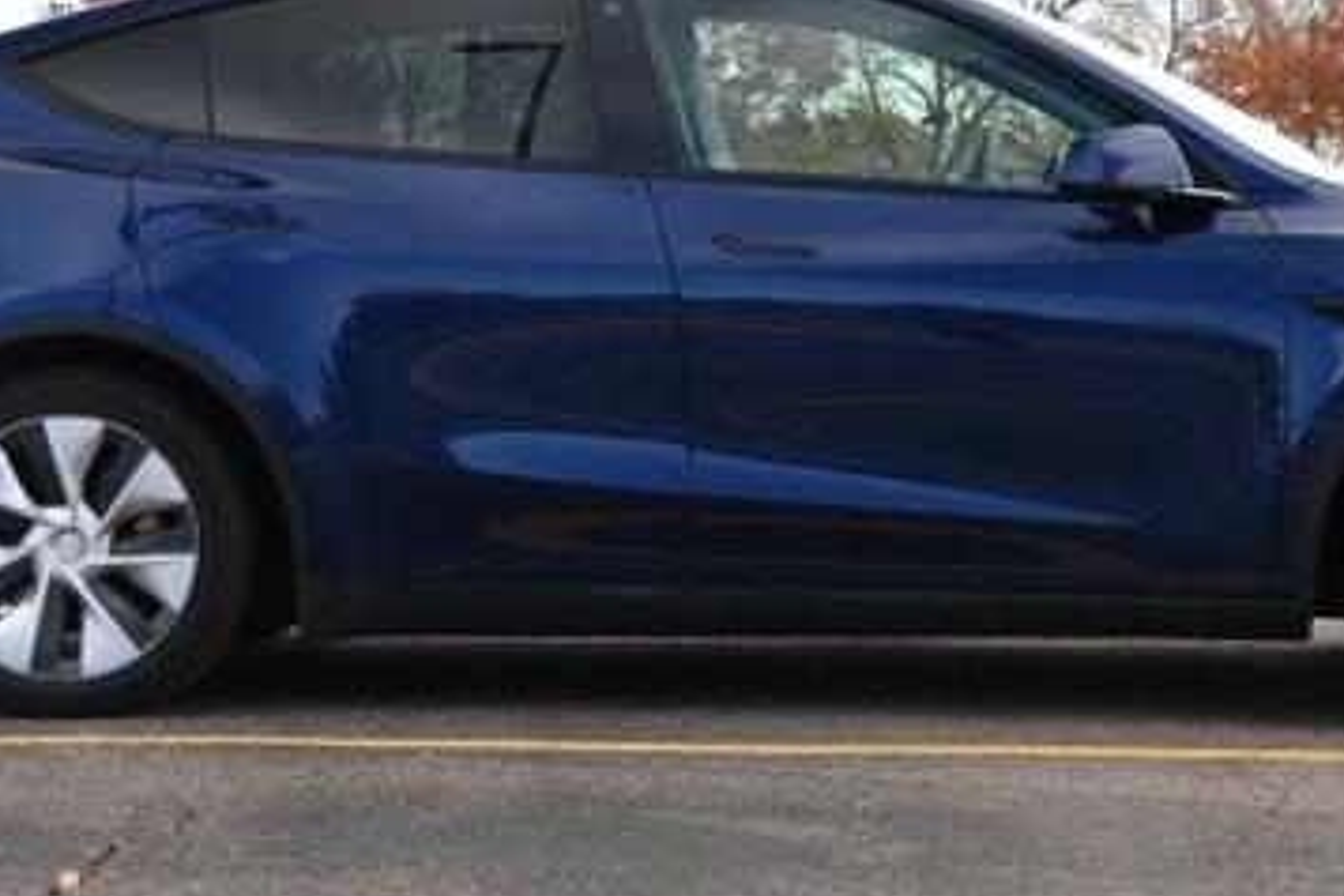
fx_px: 4218
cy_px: 324
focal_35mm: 113
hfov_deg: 18.1
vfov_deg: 12.1
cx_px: 817
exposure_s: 1/125
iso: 100
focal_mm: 40
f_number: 5.6
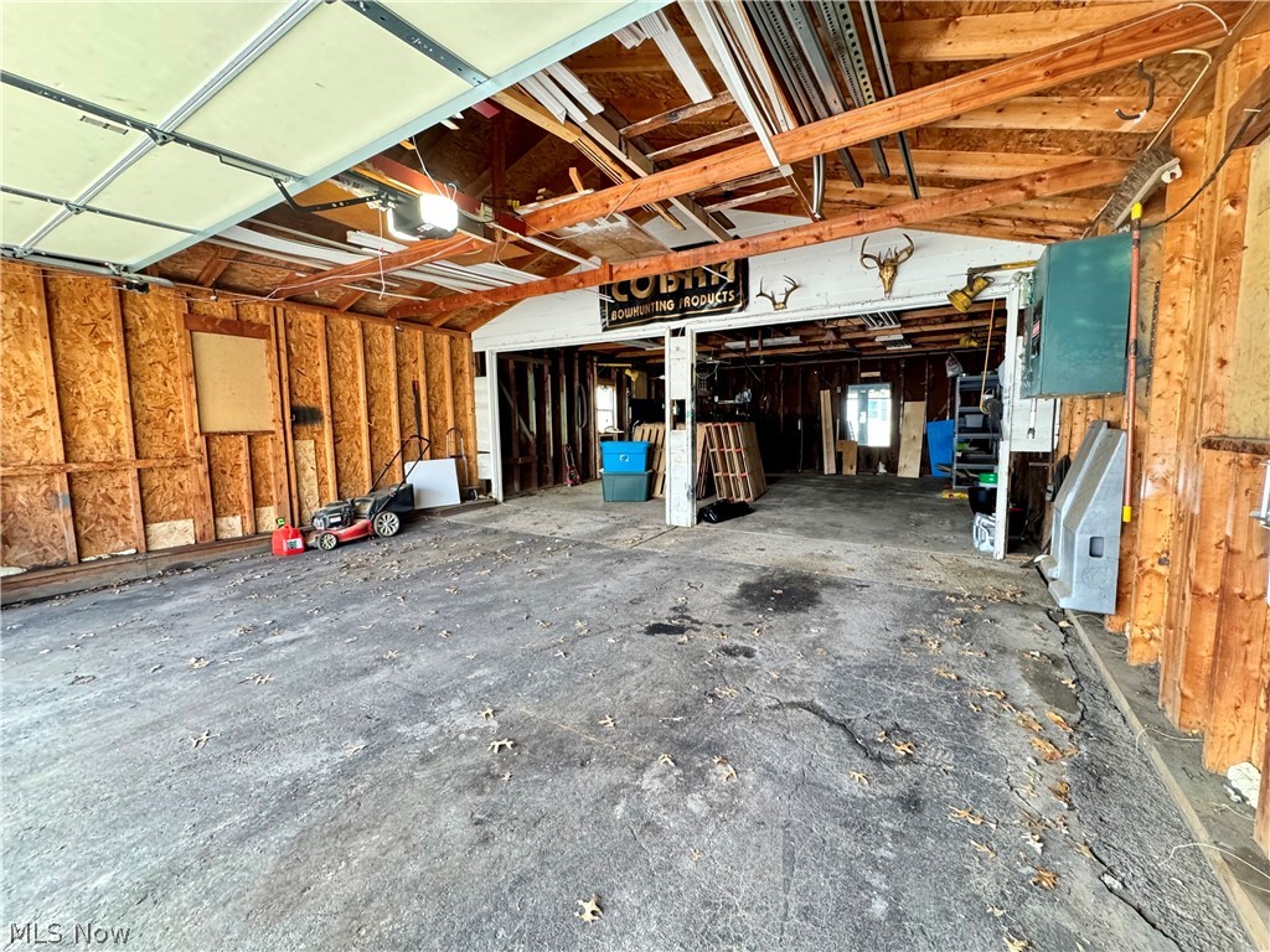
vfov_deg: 85.7
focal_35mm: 14
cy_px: 476
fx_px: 514
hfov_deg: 102.1
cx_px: 635
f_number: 2.2
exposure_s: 1/60
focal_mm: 2.22
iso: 320
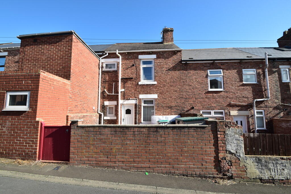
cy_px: 97
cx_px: 146
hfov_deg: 100.4
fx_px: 121
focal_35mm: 15
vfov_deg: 77.3
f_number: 10
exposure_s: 1/200
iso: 200
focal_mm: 10
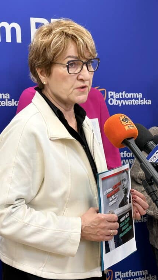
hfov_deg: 17.2
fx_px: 522
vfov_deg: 30.2
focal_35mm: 70
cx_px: 47
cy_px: 140
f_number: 1.78
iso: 100
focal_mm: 6.76
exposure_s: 1/76
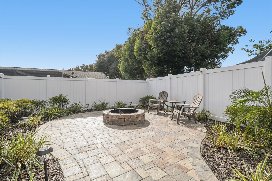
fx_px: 113
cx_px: 136
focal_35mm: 15
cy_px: 90
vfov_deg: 77.3
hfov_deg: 100.4
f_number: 7.1
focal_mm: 10
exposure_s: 1/100
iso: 100
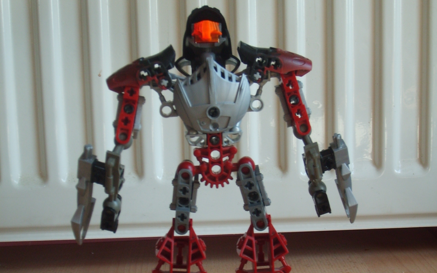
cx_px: 219
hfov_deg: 27.8
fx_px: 881
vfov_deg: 17.5
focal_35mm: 74
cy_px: 210
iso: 50
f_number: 3.3
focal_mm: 8.7
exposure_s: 1/45
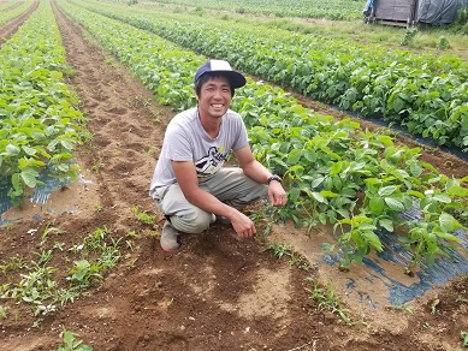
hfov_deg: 65.3
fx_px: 365
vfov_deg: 51.4
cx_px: 242
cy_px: 170
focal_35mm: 27
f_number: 1.7
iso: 50
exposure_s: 1/512
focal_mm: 4.25
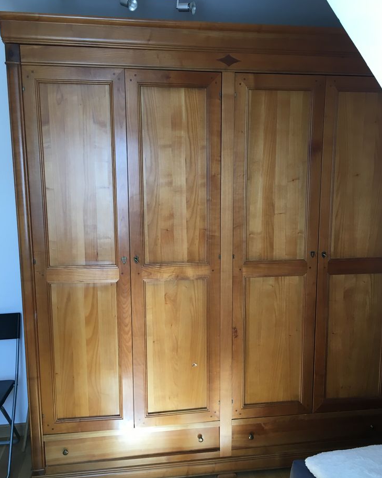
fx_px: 438
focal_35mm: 31
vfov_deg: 57.1
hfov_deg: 47.1
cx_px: 194
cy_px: 257
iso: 32
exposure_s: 1/33
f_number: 2.2
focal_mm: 4.15
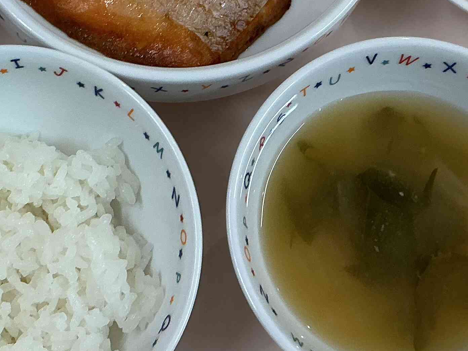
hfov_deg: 23.2
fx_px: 1136
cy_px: 49
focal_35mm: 84
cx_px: 151
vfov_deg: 17.4
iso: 50
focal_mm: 3
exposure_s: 1/60
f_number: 1.8
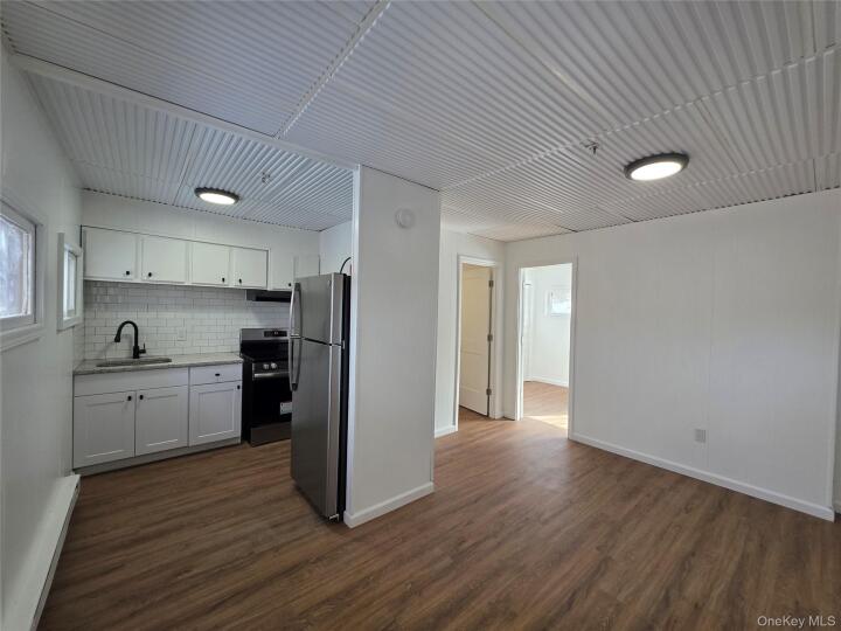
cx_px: 420
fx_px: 316
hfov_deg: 106.2
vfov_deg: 89.9
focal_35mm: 13
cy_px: 316
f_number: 1.9
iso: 80
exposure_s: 1/120
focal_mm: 2.2
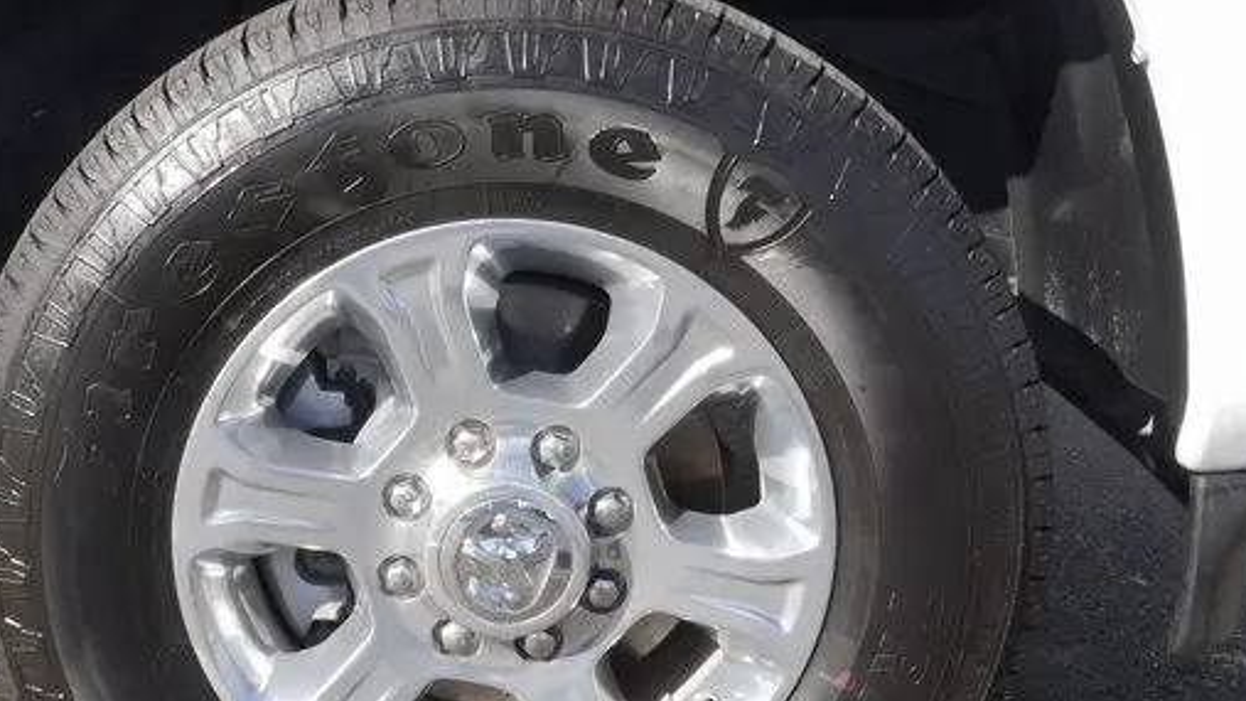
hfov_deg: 37.7
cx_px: 494
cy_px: 469
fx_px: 1817
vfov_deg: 21.7
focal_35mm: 55
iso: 320
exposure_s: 1/60
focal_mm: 20
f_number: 20
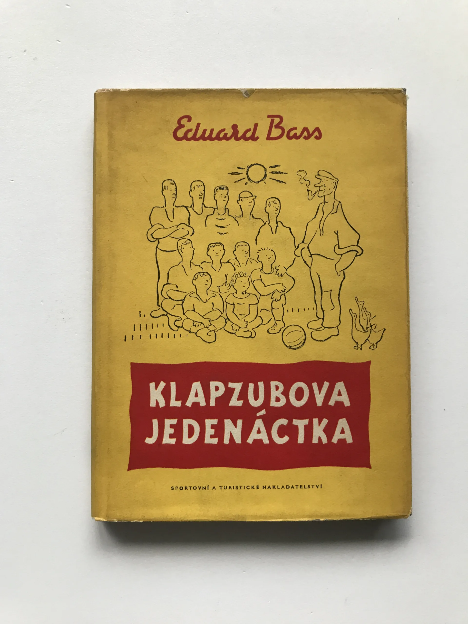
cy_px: 312
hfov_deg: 49.7
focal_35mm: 28
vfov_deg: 63.4
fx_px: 505
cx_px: 234
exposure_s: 1/33
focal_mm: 3.99
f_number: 1.8
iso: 40
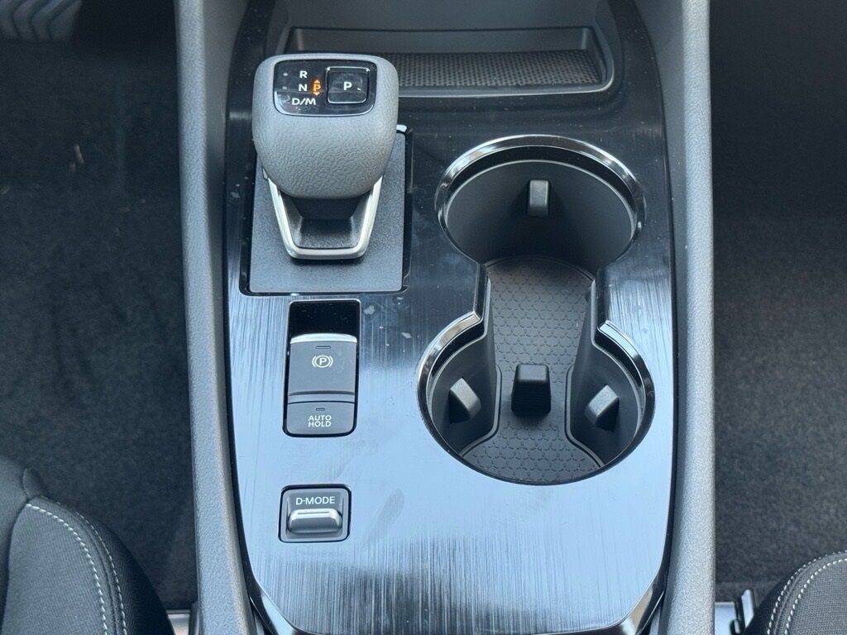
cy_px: 318
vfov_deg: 30.3
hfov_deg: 39.7
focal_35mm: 48
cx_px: 424
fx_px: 1174
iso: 100
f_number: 1.78
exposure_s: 1/89
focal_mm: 6.76
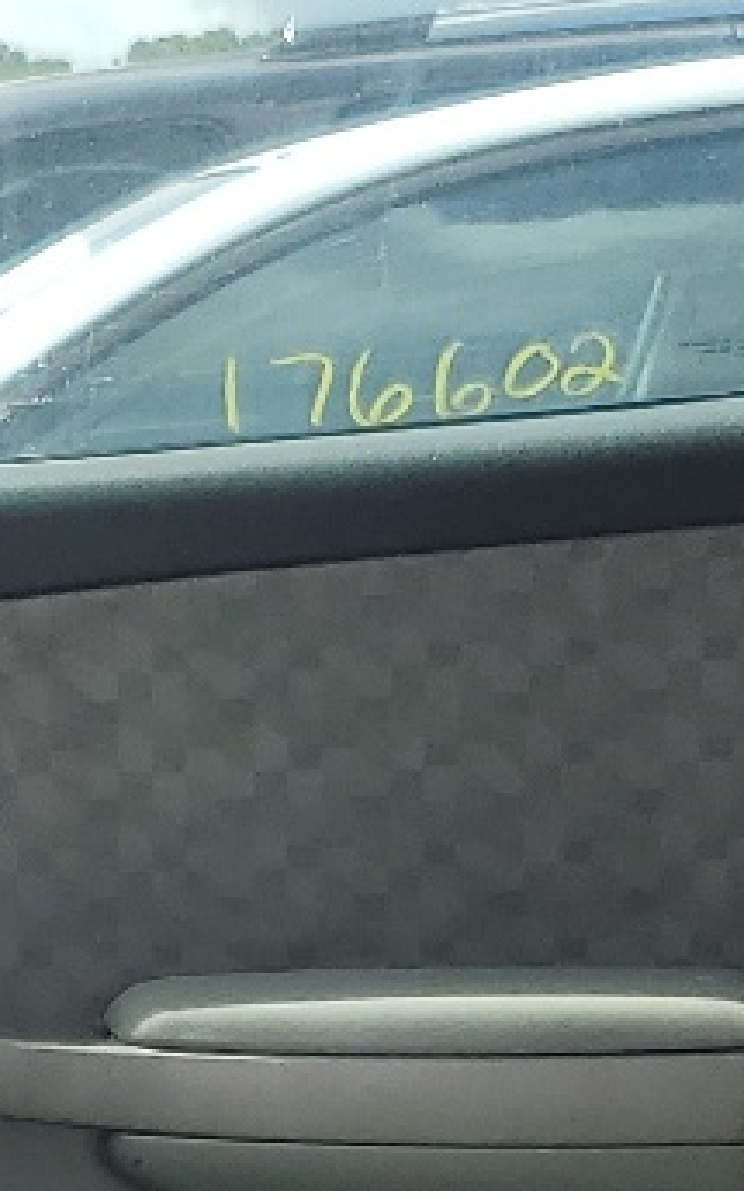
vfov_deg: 15.5
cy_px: 1548
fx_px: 4153
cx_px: 128
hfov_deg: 10.2
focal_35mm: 128
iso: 50
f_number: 1.5
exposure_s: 1/1000
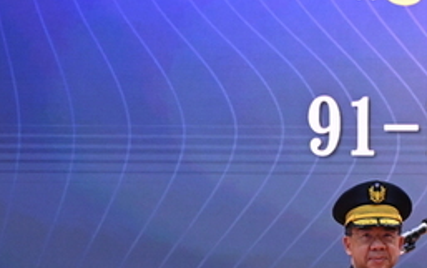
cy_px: 204
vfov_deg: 3.4
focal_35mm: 392
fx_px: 4565
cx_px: 492
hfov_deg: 5.3
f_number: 5.6
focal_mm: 99
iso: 2000
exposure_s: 1/160
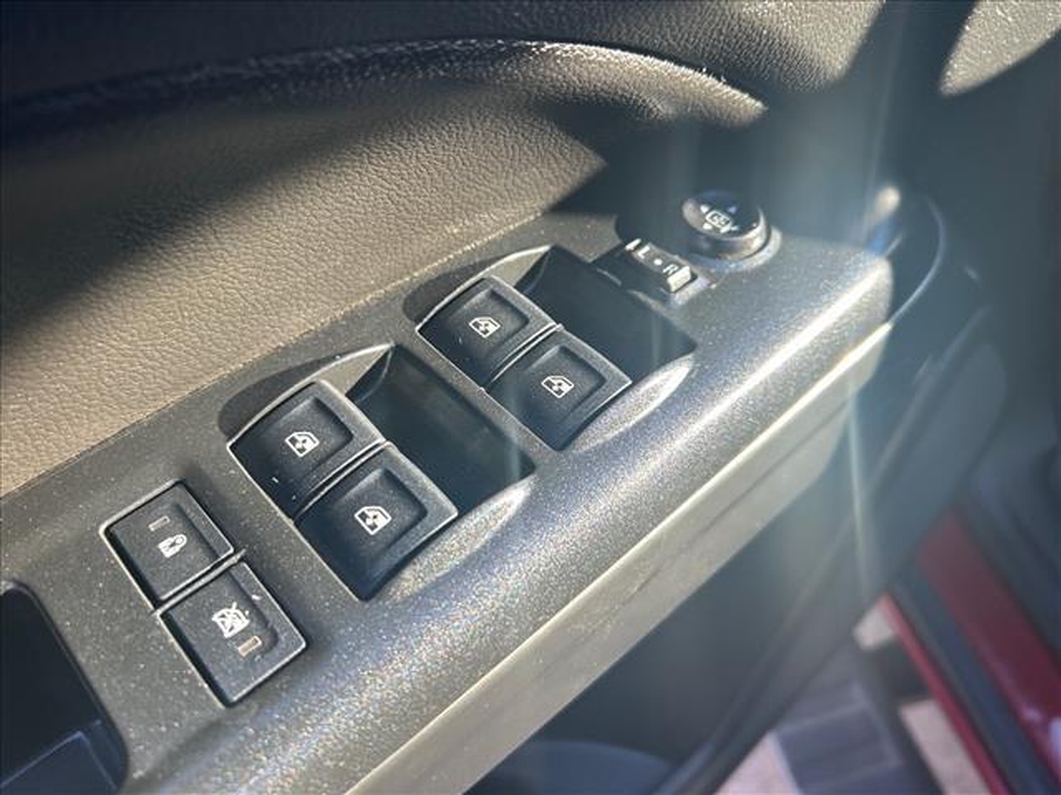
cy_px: 398
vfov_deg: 53.1
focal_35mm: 26
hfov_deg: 67.3
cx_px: 530
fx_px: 797
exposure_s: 1/121
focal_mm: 5.7
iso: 40
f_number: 1.5
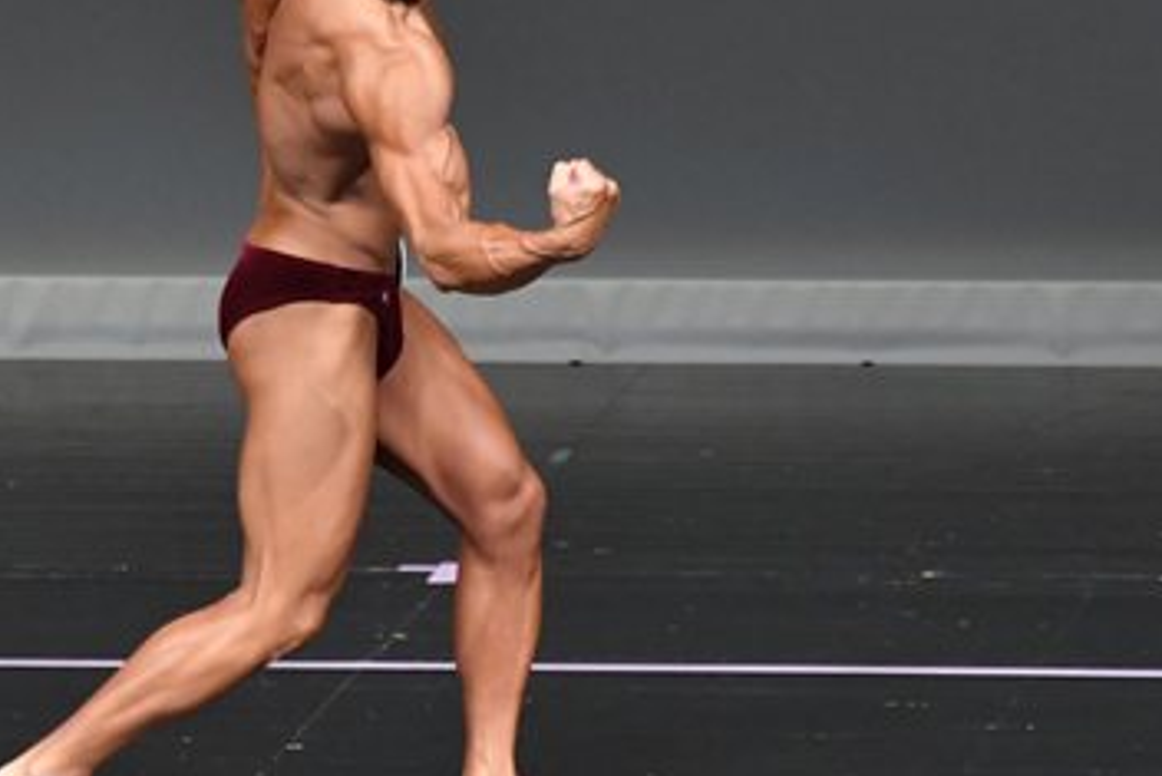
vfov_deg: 2.1
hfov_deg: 3.1
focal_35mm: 660
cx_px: 421
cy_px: 367
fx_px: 21311
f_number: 5.6
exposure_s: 1/400
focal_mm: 200
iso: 4000
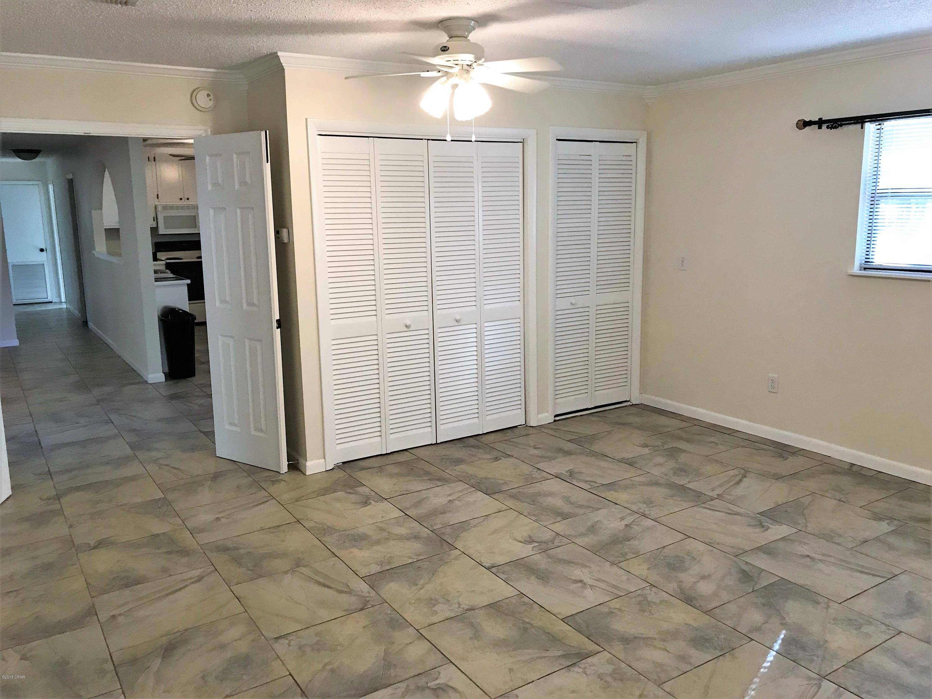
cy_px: 350
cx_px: 466
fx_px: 754
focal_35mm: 28
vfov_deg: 49.7
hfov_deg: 63.4
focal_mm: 3.99
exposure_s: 1/30
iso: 40
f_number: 1.8
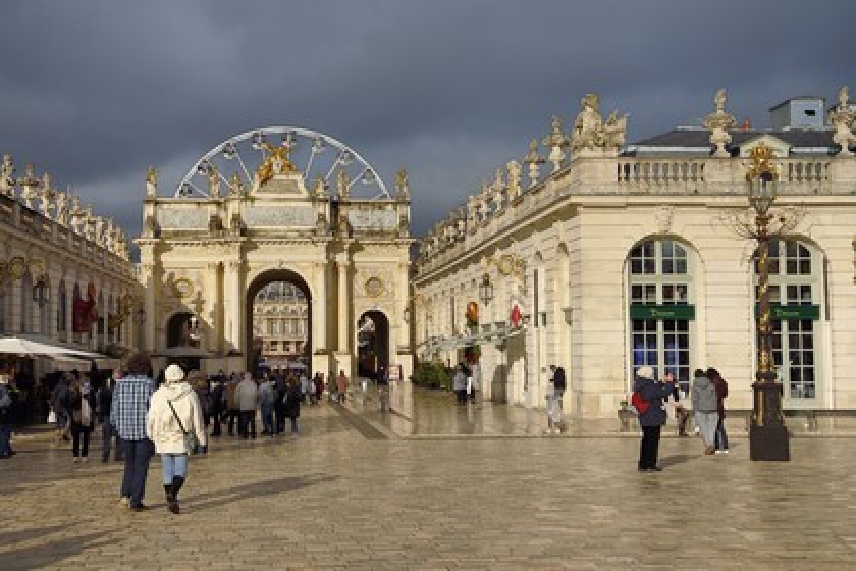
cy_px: 286
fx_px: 1189
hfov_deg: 39.6
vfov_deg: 27.0
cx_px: 428
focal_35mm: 50
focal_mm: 50
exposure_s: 1/1000
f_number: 8
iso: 200
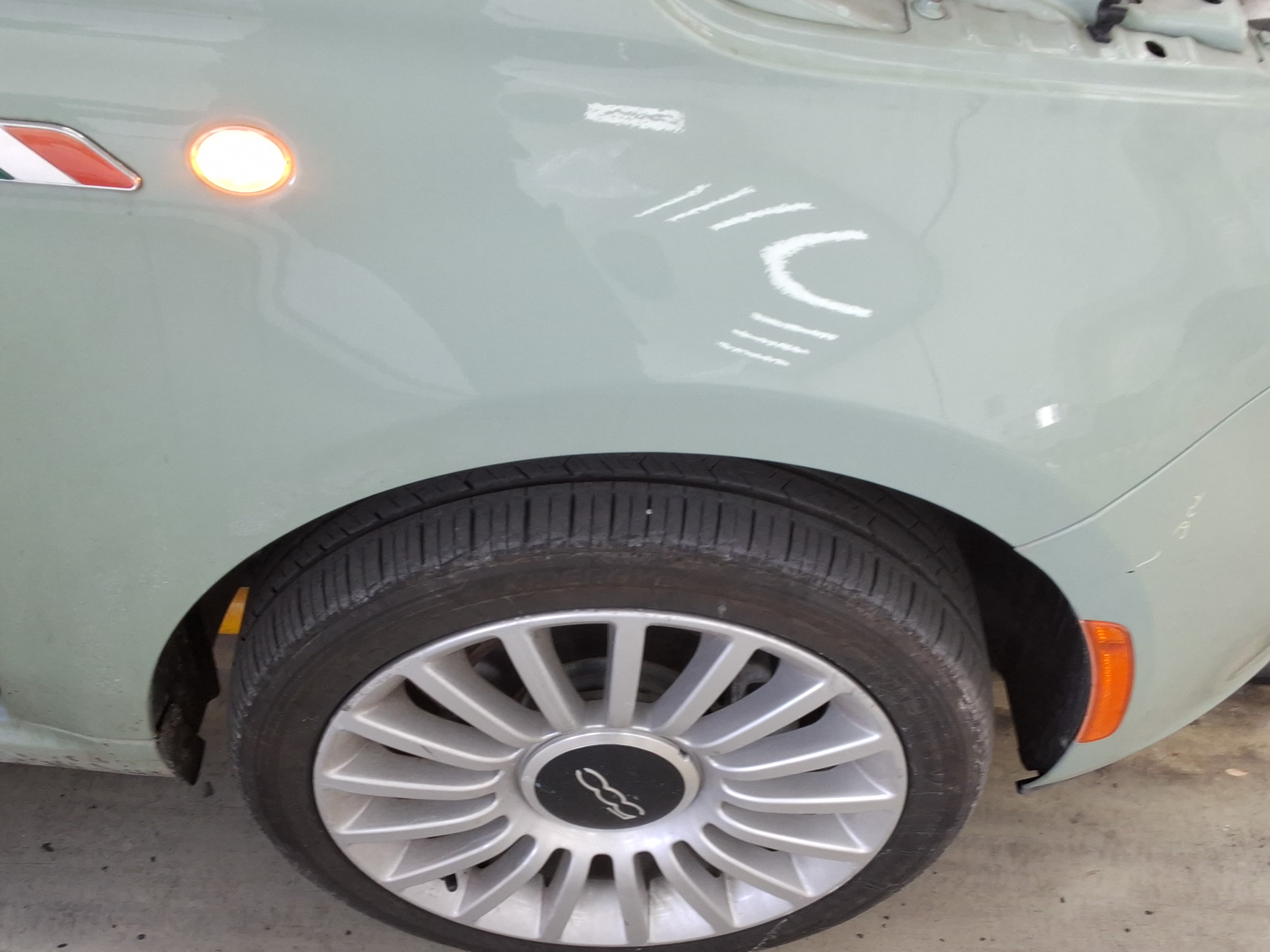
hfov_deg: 46.8
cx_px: 615
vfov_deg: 35.6
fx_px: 1468
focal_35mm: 40
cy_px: 625
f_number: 1.9
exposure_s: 1/40
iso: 41
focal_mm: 2.91
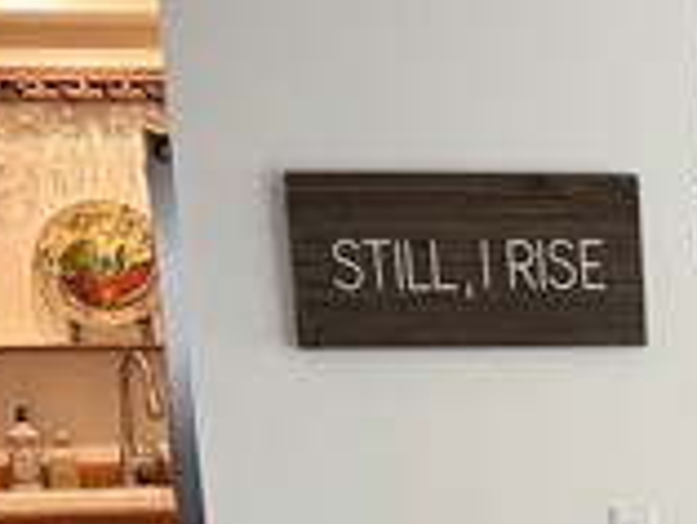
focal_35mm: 98
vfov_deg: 14.4
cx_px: 999
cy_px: 702
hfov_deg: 18.1
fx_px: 1975
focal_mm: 6.76
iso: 200
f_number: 1.78
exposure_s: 1/62
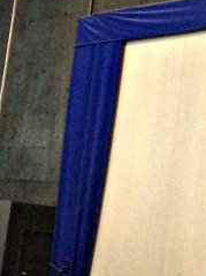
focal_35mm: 129
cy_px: 98
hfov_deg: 11.4
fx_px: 1024
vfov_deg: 15.3
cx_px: 182
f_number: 2.4
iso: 500
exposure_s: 1/15
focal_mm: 4.12
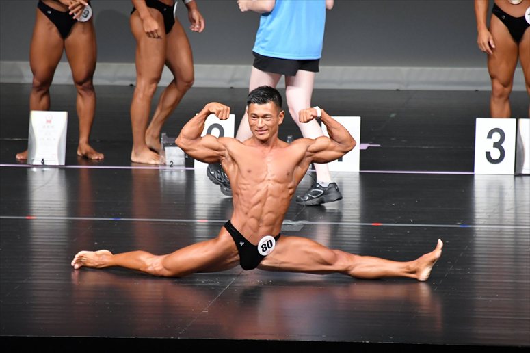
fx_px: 6622
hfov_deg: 4.6
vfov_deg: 3.1
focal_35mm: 450
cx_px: 265
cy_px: 176
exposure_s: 1/400
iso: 5000
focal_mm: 300
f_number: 5.6
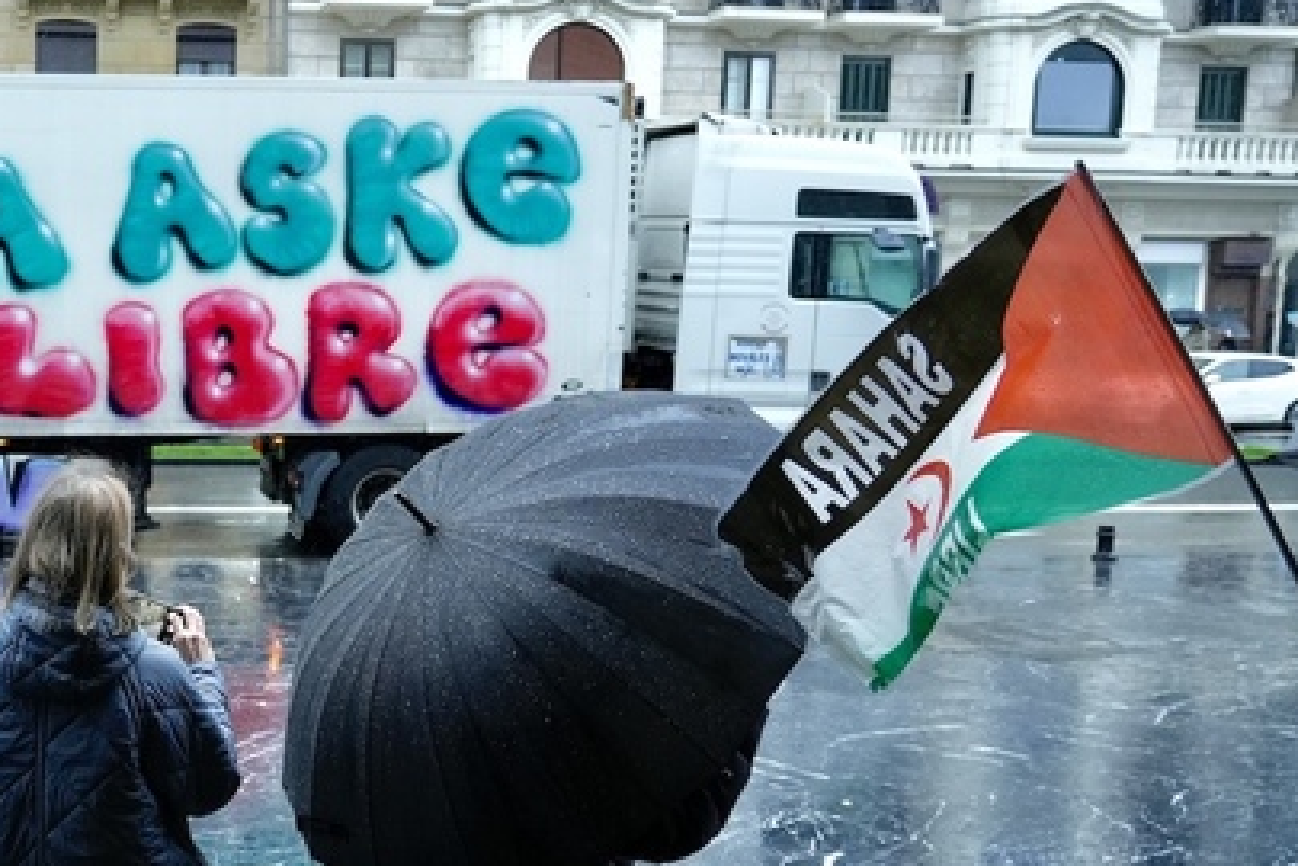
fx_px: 1550
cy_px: 491
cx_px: 170
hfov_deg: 42.3
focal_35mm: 43
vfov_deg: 31.1
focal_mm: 24
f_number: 4
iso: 1600
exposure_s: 1/250
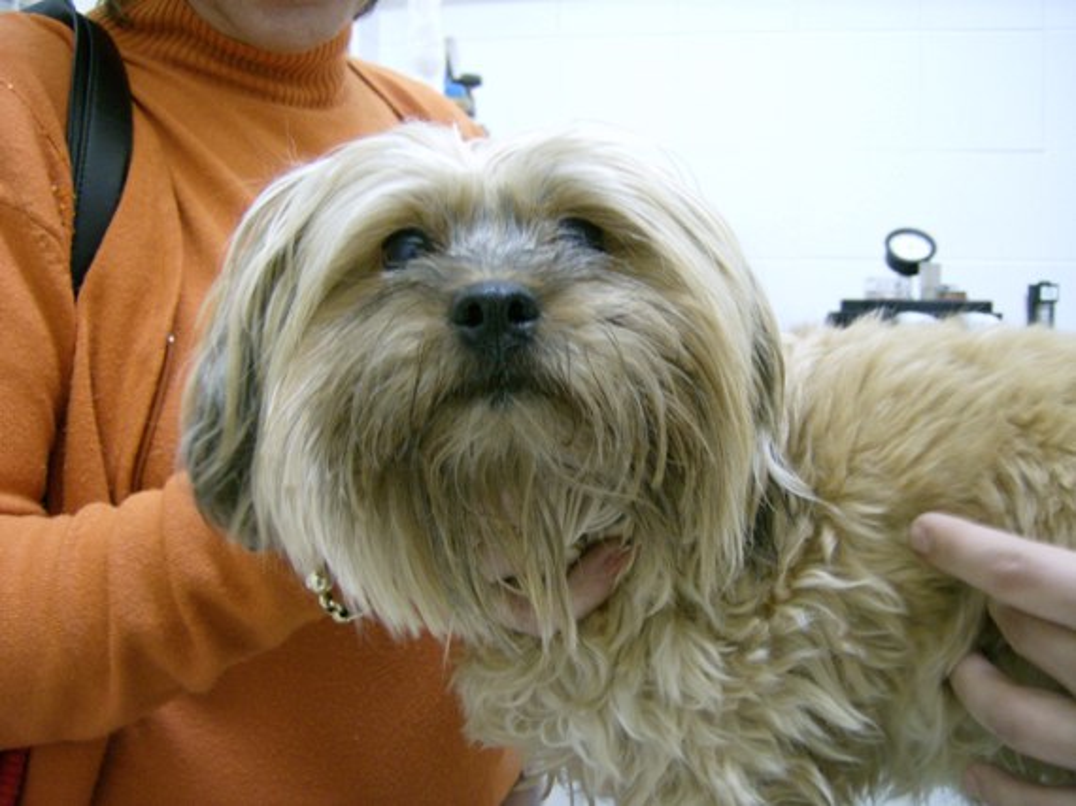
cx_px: 538
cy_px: 403
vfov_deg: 39.6
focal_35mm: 36
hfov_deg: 51.4
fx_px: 1119
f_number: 2.8
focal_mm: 6
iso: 200
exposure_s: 1/9.59
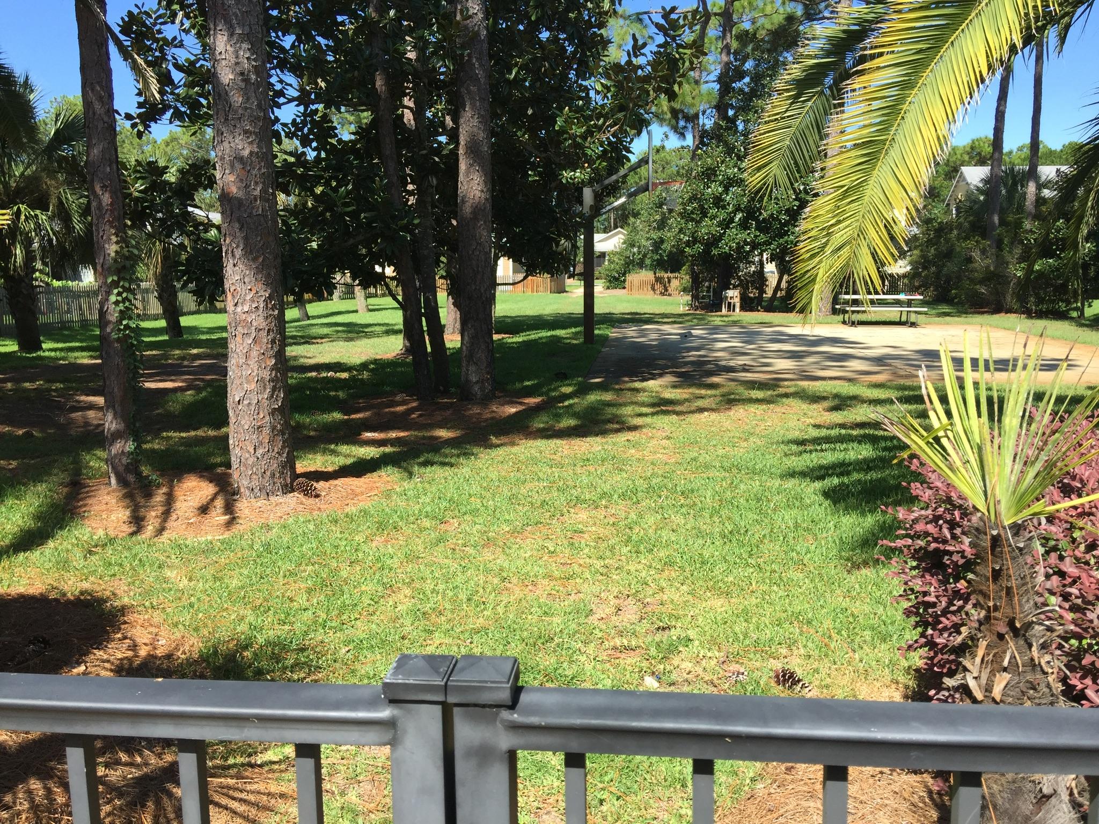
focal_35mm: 29
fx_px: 921
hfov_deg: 61.7
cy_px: 412
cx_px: 550
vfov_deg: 48.2
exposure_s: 1/807
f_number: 2.2
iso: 32
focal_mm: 4.15
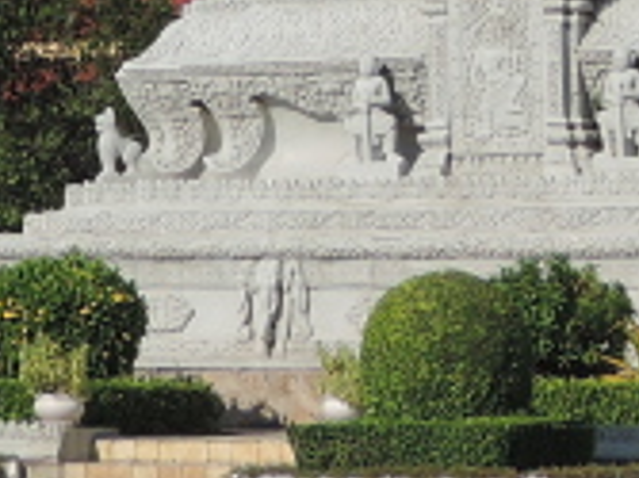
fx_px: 5645
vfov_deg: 4.7
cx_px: -126
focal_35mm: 306
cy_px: -788
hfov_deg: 6.4
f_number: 4
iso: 80
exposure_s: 1/1000
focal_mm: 10.7
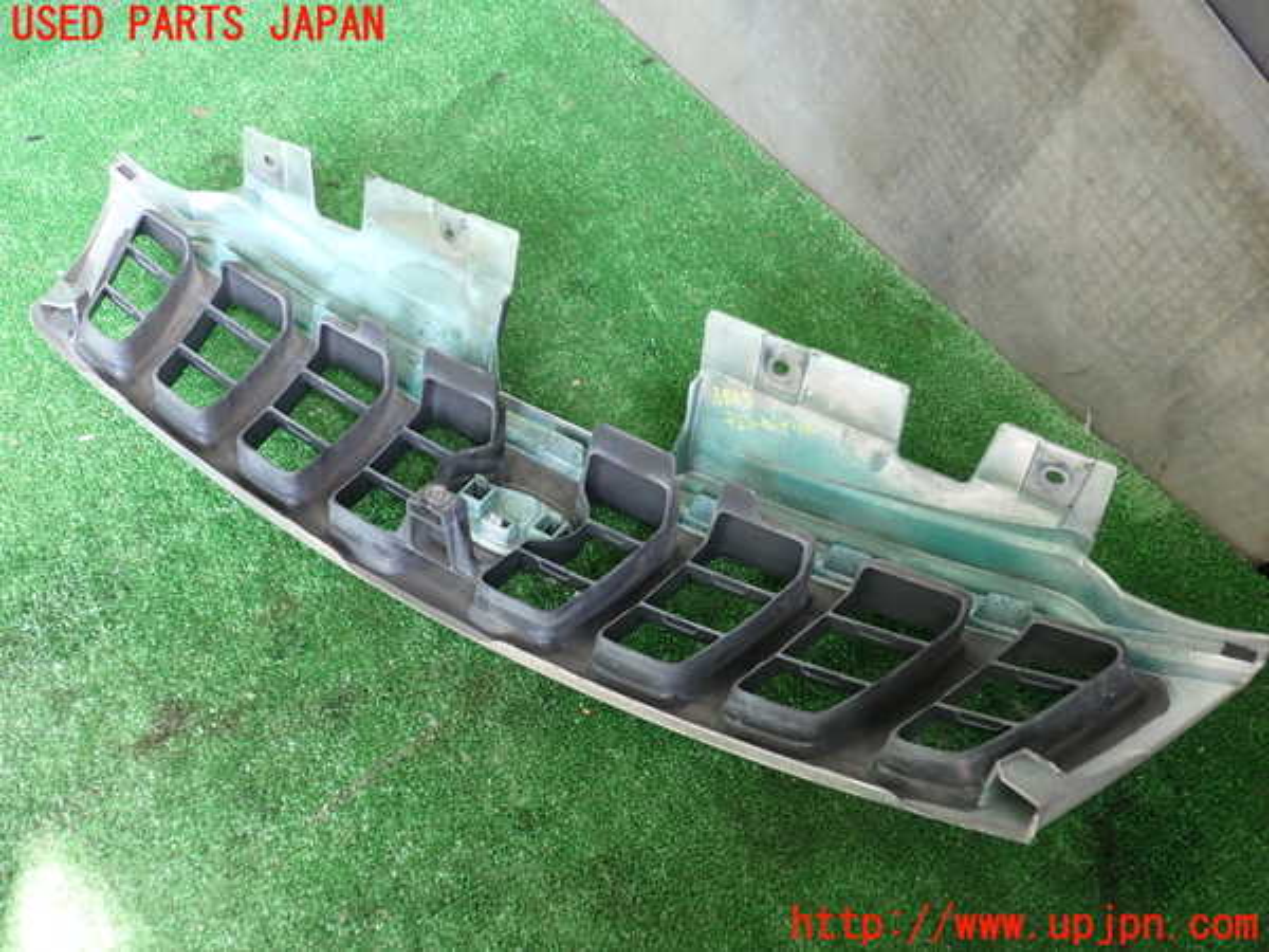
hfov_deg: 60.0
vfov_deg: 46.8
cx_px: 634
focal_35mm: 30
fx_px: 1100
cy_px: 476
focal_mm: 5.4
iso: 200
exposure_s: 1/40
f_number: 2.3
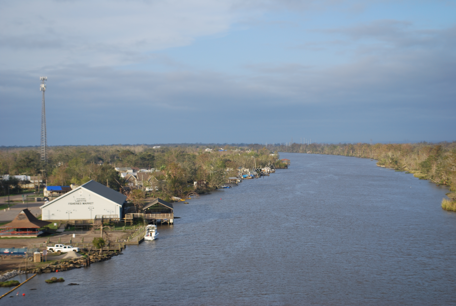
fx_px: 1046
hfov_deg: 24.6
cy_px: 153
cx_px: 228
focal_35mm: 82
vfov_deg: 16.6
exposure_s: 1/160
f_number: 6.3
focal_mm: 55
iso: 100
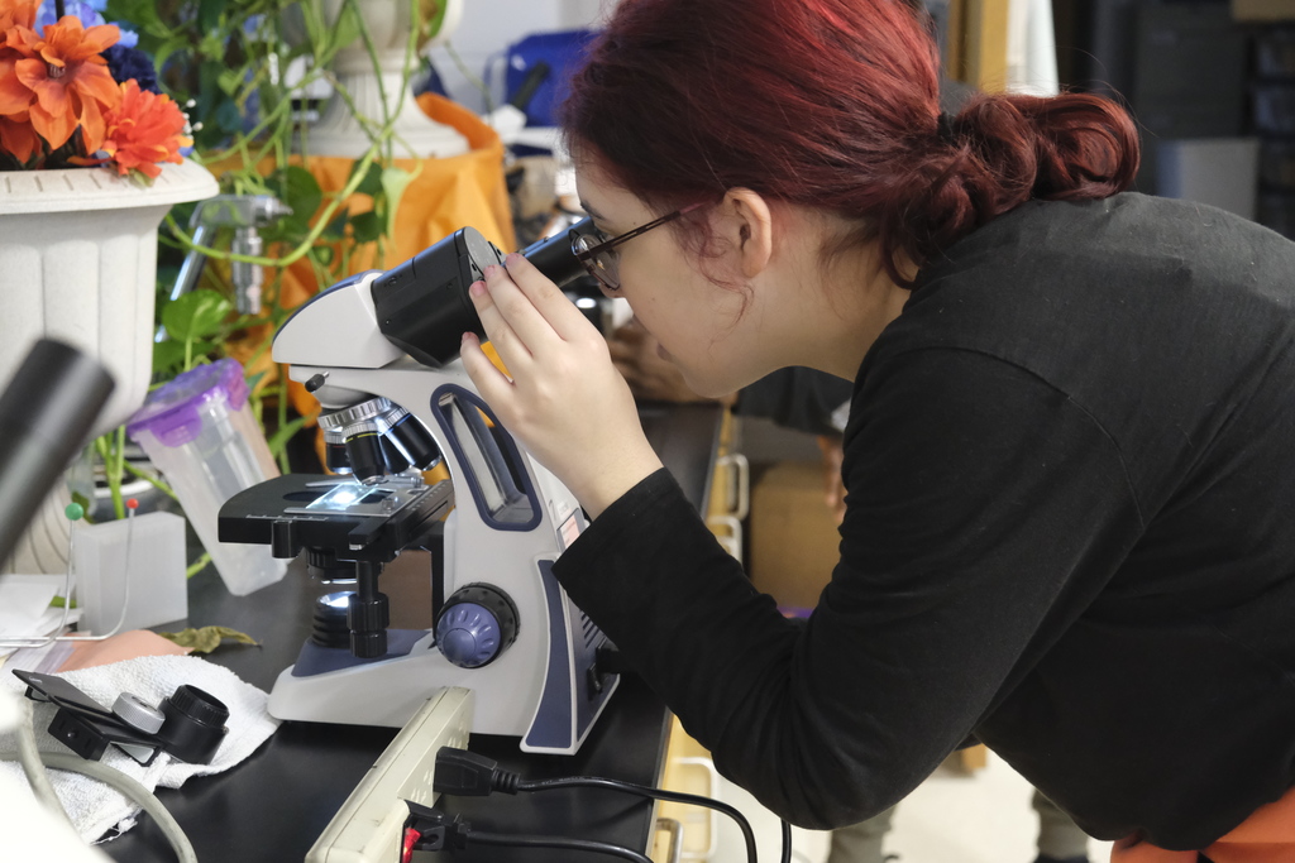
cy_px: 432
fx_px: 1835
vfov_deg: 26.5
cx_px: 648
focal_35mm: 51
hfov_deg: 38.9
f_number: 4
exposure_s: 1/40
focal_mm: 34.2
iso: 6400
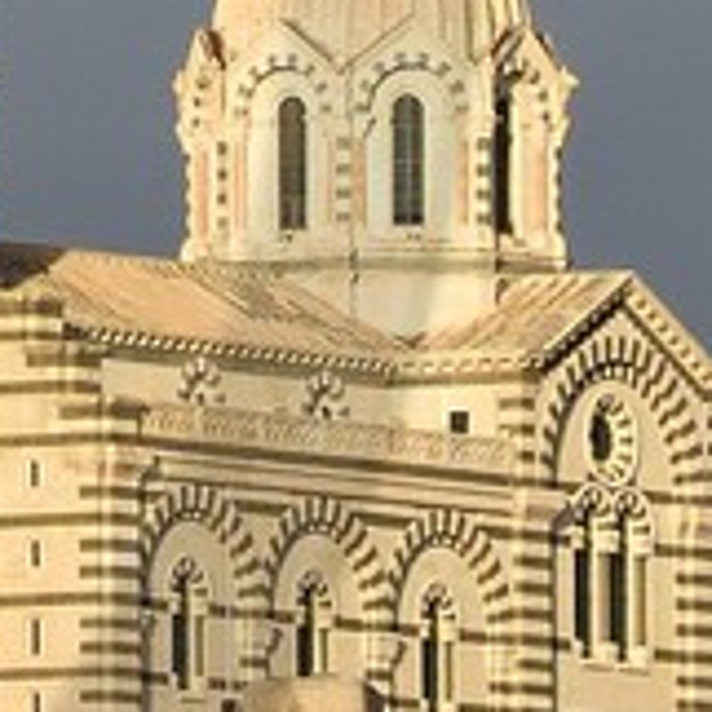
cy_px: -150
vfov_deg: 1.0
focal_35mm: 1694
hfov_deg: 1.0
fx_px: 39420
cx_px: -1367
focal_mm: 200
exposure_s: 1/400
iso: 200
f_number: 9
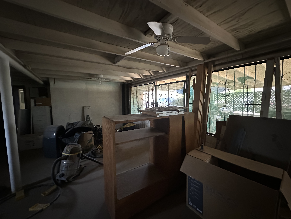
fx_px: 118
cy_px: 110
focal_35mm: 14
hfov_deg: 102.1
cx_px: 146
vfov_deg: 85.7
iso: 1600
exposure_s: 1/44
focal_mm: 2.22
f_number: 2.2
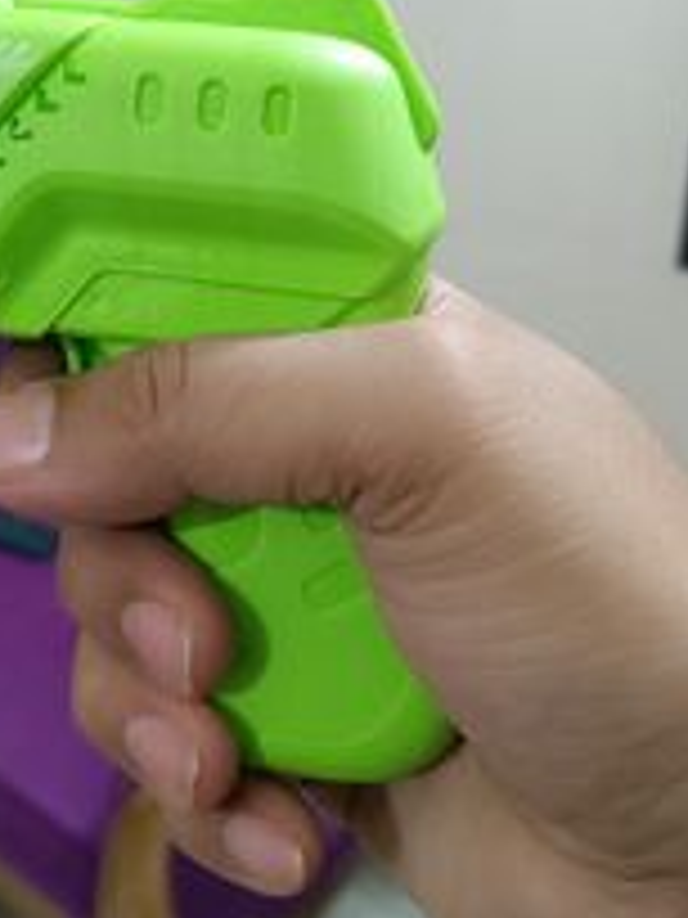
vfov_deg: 40.0
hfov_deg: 30.2
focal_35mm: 47
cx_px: 148
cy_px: 315
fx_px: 1246
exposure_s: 1/50.1
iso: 555
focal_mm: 5.59
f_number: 1.88
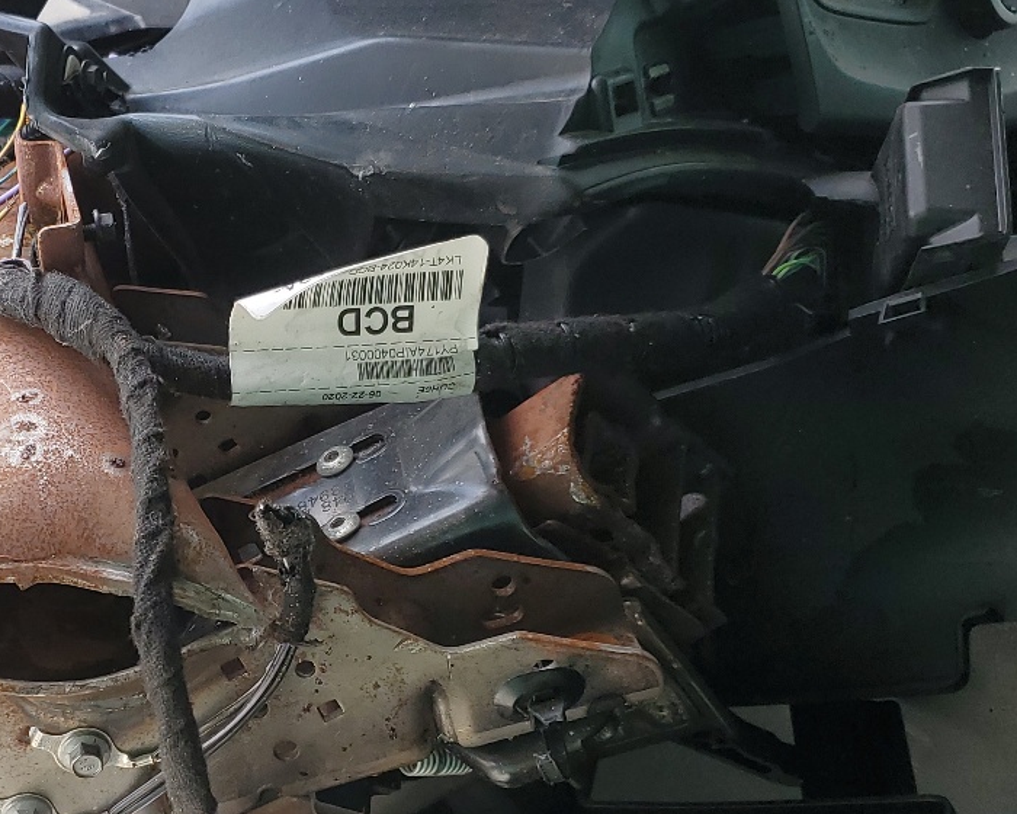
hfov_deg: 31.7
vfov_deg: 26.1
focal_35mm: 58
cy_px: 538
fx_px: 1746
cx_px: 215
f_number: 1.5
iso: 50
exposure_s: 1/556
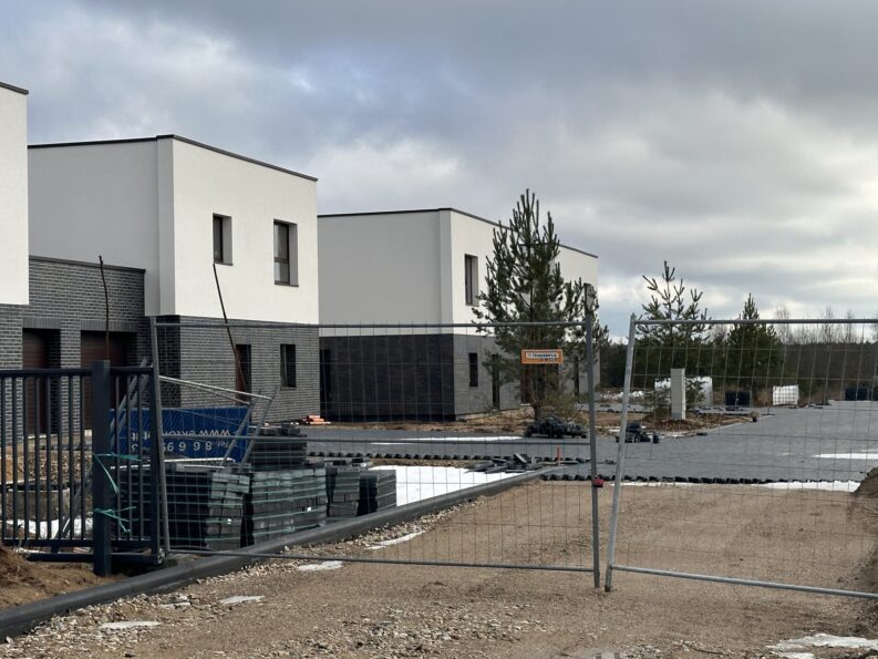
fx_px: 1573
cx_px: 441
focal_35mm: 62
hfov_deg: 31.2
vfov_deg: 23.7
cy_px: 320
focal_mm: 6.86
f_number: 1.78
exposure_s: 1/3597
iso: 64
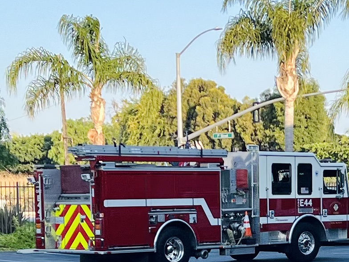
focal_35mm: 30
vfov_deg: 46.8
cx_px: 173
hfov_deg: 60.0
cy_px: 129
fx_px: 302
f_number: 1.5
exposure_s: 1/1645
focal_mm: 5.7
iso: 50
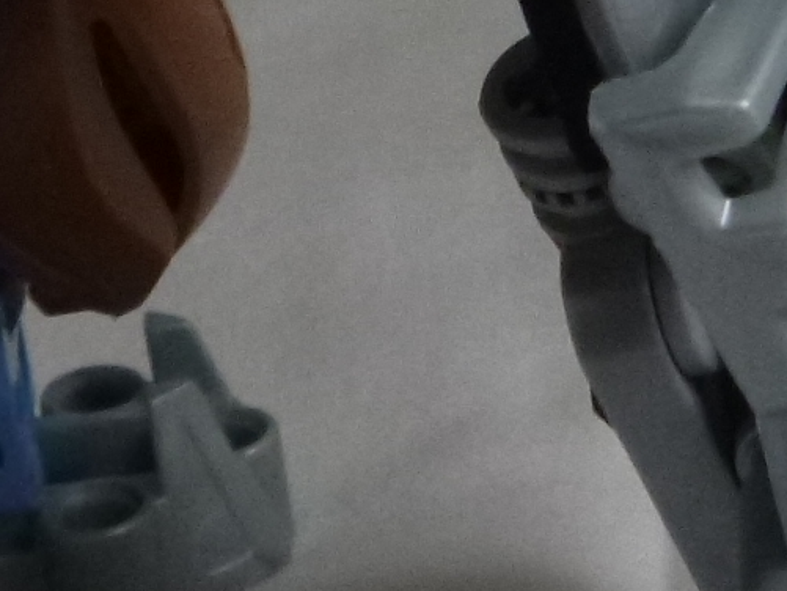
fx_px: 4412
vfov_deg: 7.6
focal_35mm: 194
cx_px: 320
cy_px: -27
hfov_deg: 10.2
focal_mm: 6.8
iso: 400
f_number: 4.5
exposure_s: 1/8
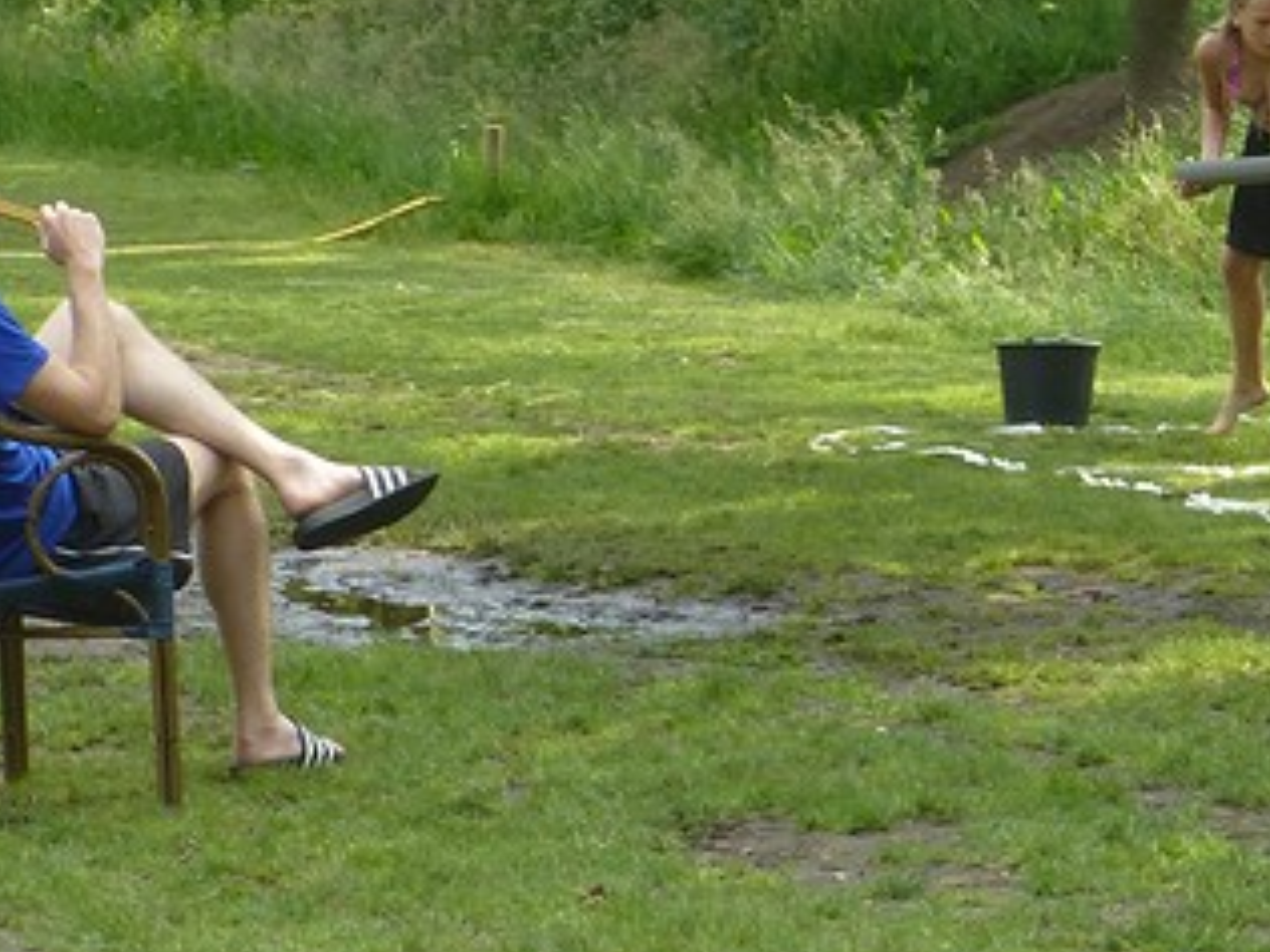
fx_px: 7851
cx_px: 1889
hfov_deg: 9.0
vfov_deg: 6.9
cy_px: 305
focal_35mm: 214
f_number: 4.9
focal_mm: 11.7
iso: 100
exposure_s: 1/125
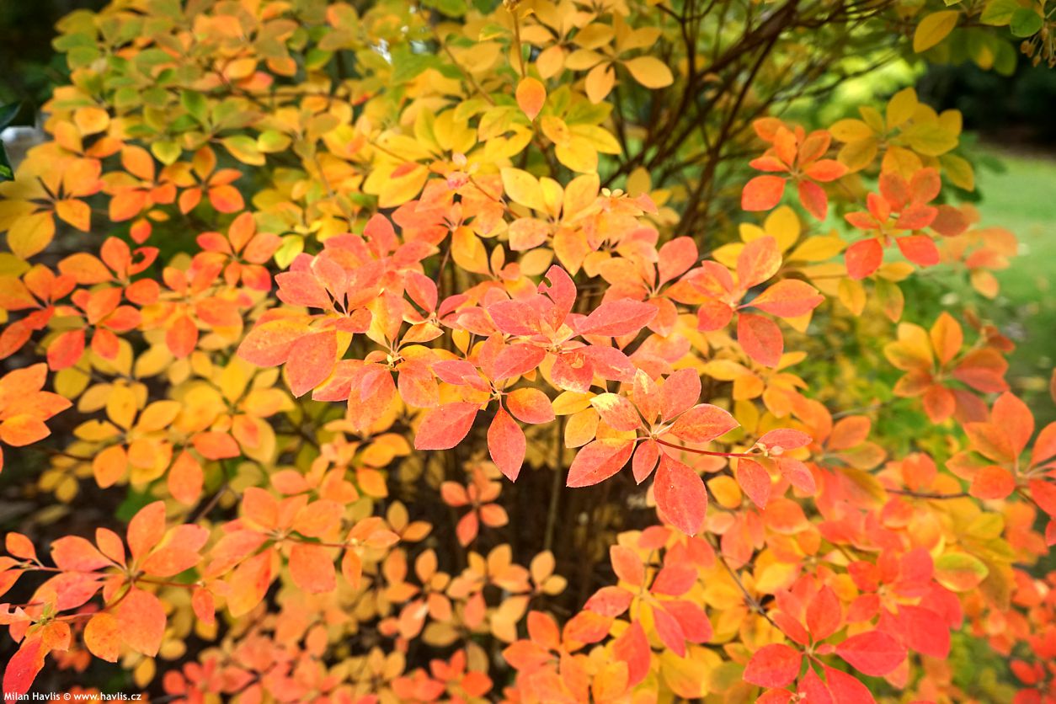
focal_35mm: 28
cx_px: 528
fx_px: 821
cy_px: 352
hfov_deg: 65.5
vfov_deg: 46.4
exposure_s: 1/1000
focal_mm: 28
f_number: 4.5
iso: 1250
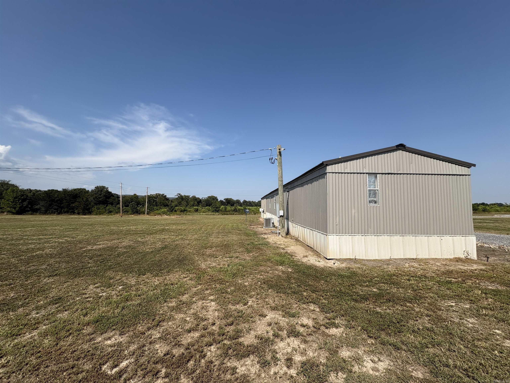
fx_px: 206
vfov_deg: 85.7
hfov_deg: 102.1
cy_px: 192
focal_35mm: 14
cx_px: 255
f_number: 2.2
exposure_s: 1/2770
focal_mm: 2.22
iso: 40
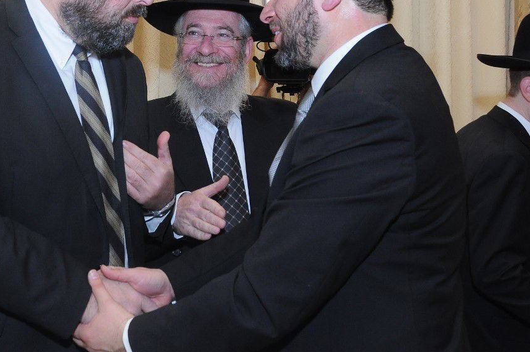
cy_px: 112
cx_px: 177
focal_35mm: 54
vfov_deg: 24.9
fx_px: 794
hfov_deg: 36.5
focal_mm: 24
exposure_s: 1/100
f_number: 6.3
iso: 800
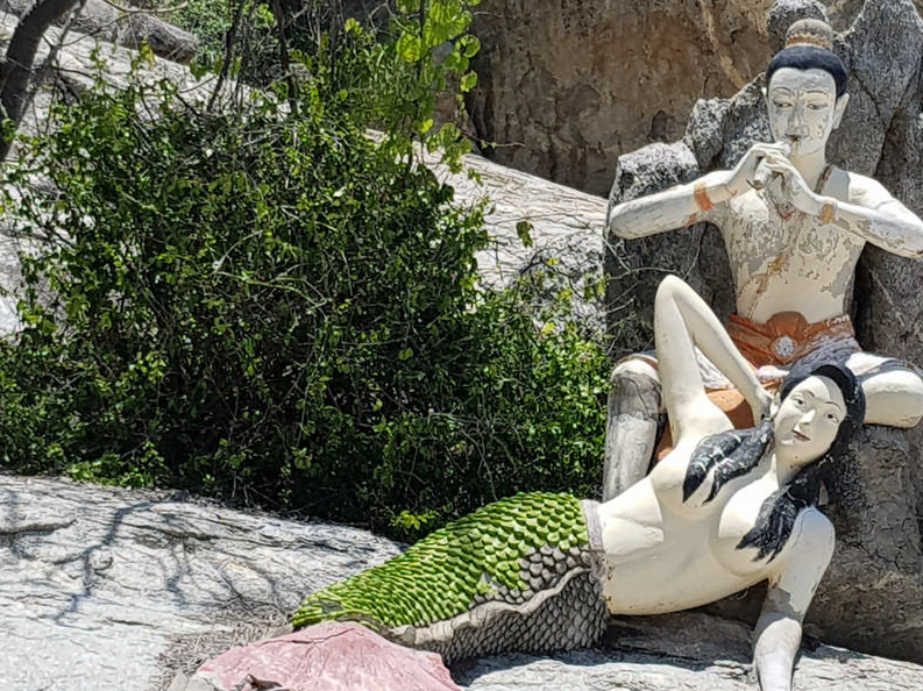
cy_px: 312
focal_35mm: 35
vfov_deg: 40.6
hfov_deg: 52.1
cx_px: 577
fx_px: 933
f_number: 1.7
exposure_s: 1/2208
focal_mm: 4.2
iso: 40
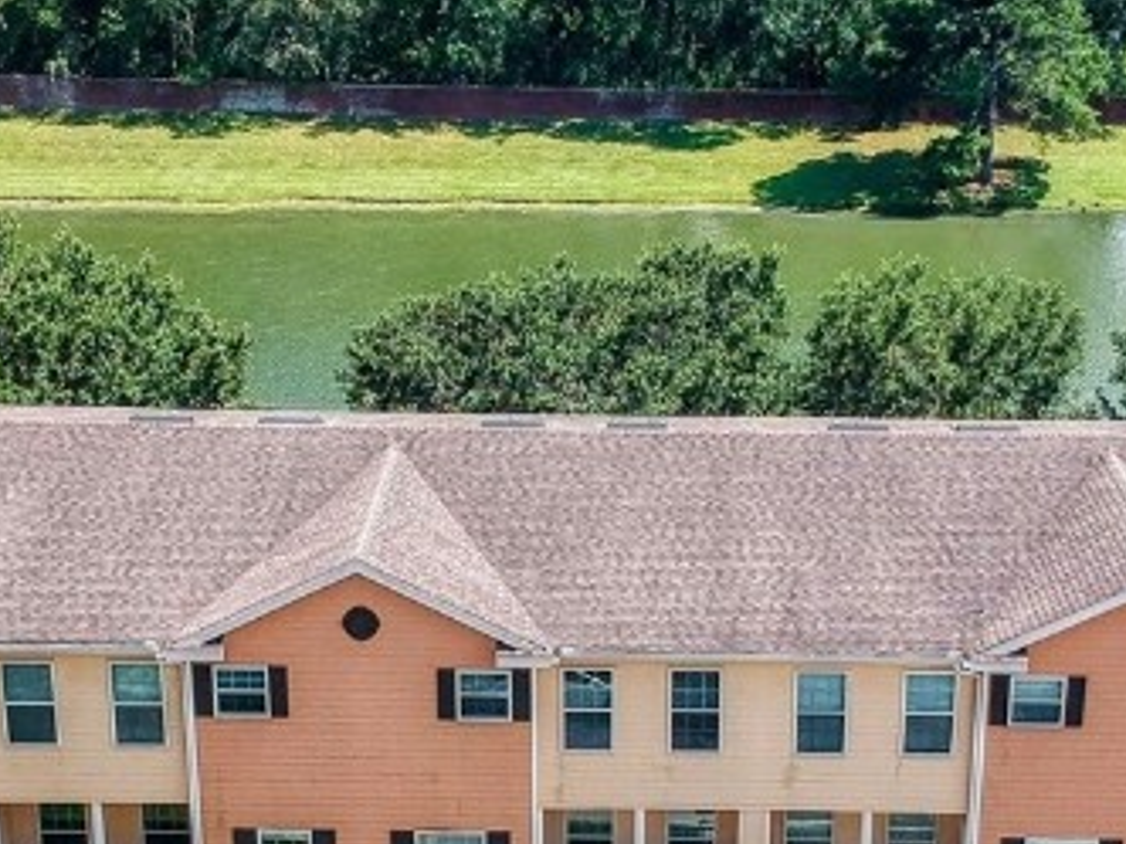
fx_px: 2505
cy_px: 739
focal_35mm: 77
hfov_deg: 25.3
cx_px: 614
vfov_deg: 18.8
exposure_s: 1/1250
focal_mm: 4.49
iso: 100
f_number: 2.6
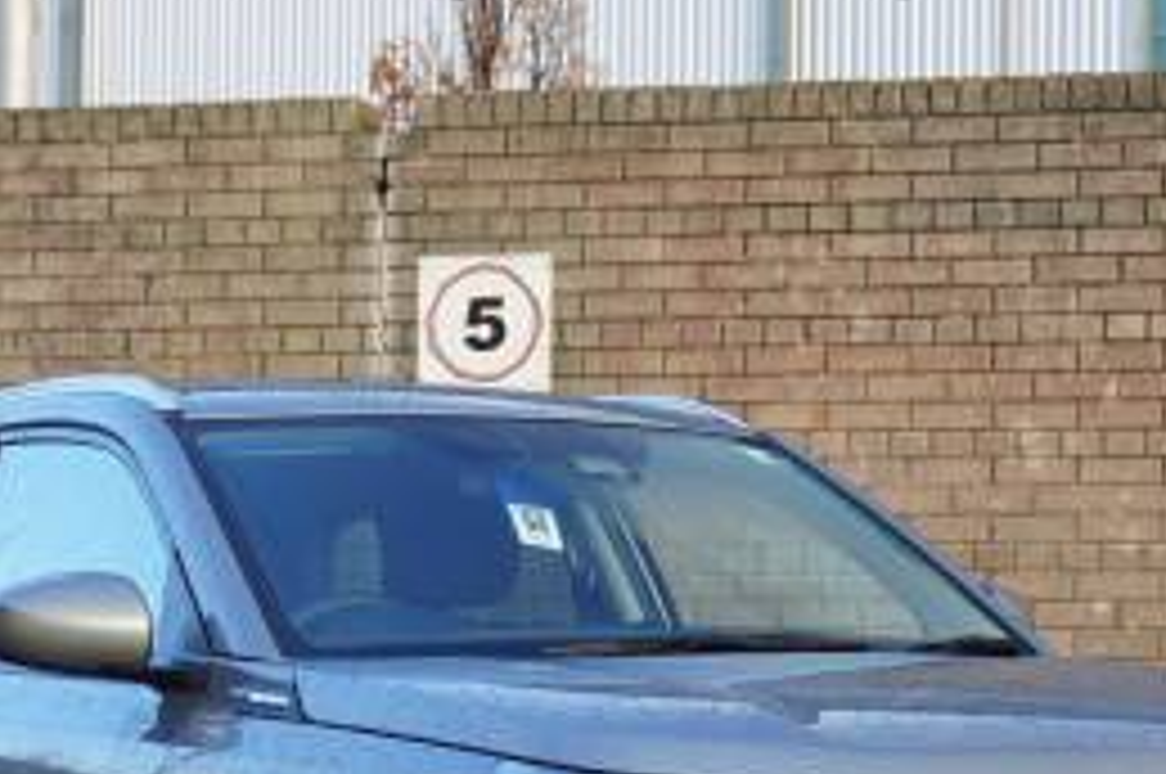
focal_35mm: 126
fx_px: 4076
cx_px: 639
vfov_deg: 10.8
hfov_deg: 16.3
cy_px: 778
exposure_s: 1/160
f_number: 5
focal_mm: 34
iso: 320
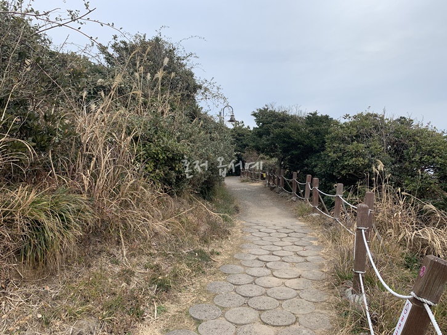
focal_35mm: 26
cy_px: 168
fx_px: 336
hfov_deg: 67.3
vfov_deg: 53.1
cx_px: 224
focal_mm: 4.25
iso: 25
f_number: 1.8
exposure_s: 1/639
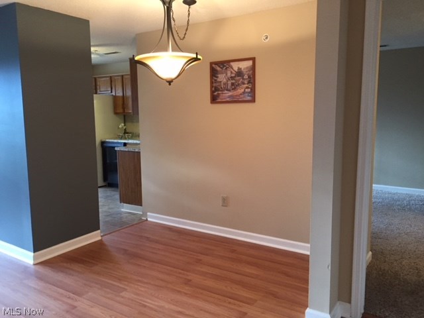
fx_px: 355
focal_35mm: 29
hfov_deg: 61.7
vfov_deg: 48.2
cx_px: 212
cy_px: 159
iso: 160
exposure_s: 1/30
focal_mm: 4.15
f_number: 2.2
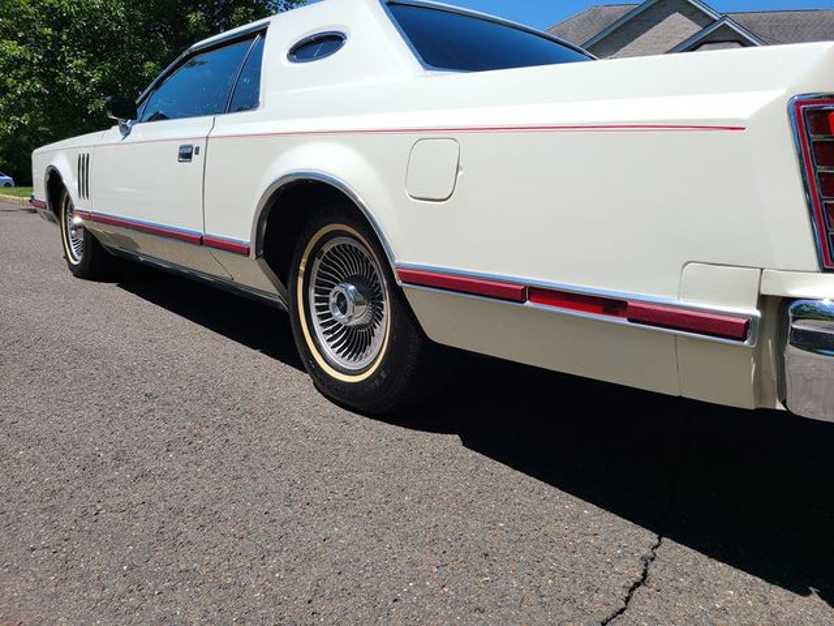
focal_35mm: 26
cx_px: 417
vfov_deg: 53.1
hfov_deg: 67.3
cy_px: 313
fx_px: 626
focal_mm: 5.4
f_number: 1.8
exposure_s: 1/2882
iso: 40
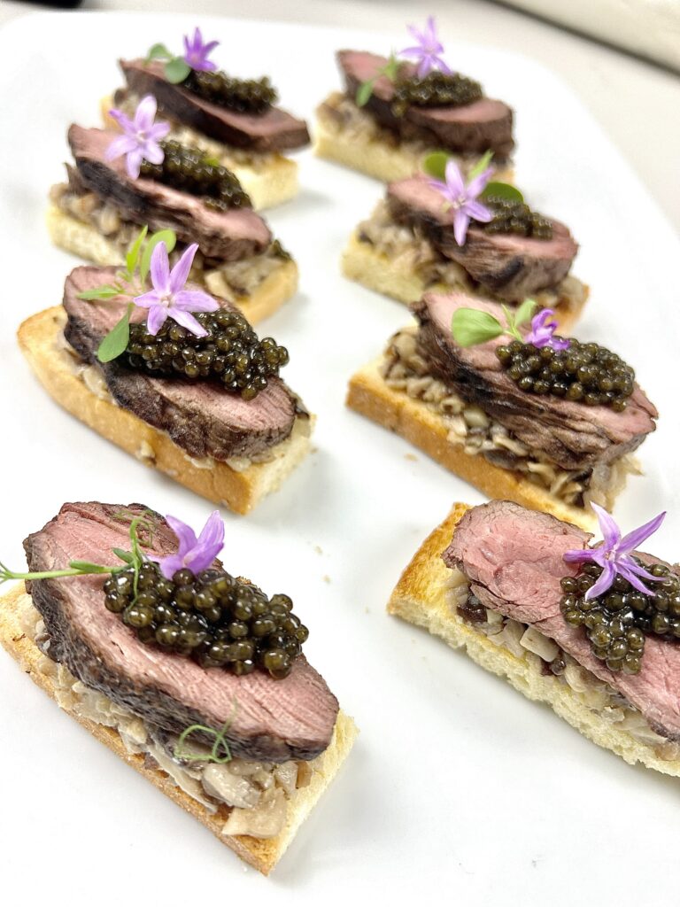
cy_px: 454
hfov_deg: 53.1
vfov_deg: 67.3
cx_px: 340
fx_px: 681
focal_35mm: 26
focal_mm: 5.7
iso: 50
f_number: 1.5
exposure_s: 1/120
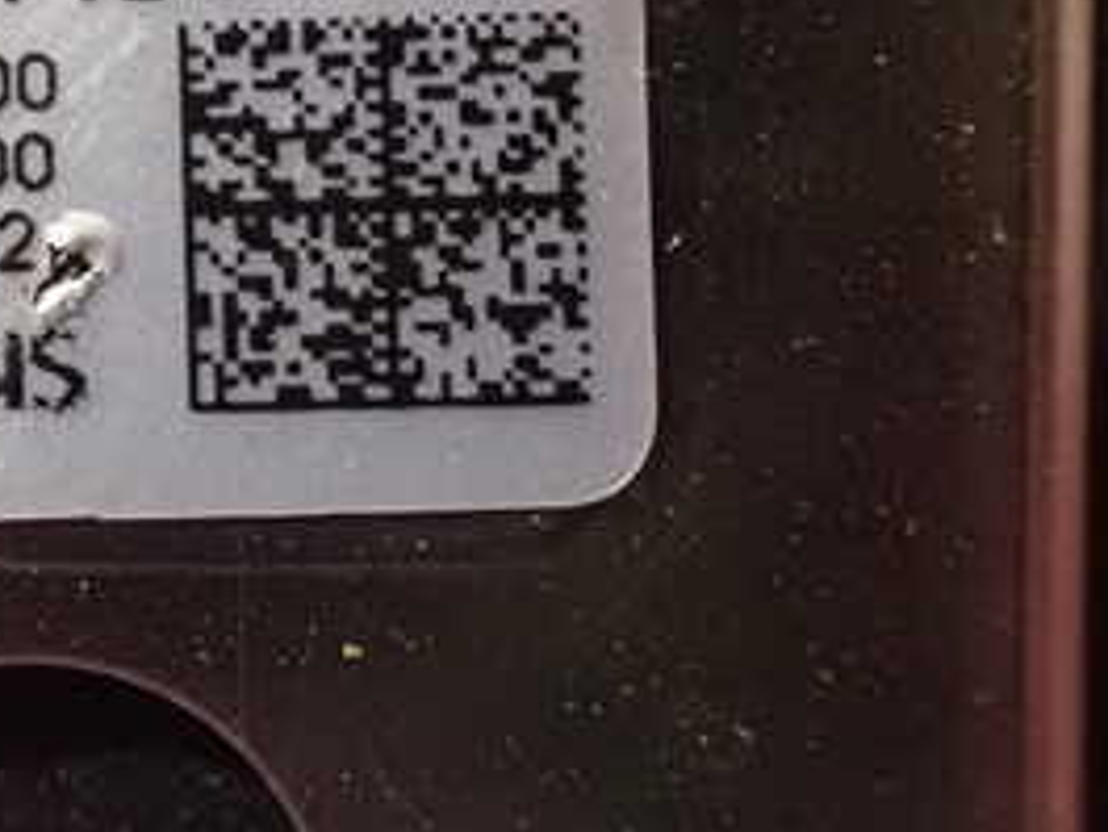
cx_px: 121
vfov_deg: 21.2
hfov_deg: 27.6
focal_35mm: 68
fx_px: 2178
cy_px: 105
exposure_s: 1/25
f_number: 2.3
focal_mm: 5.4
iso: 1600
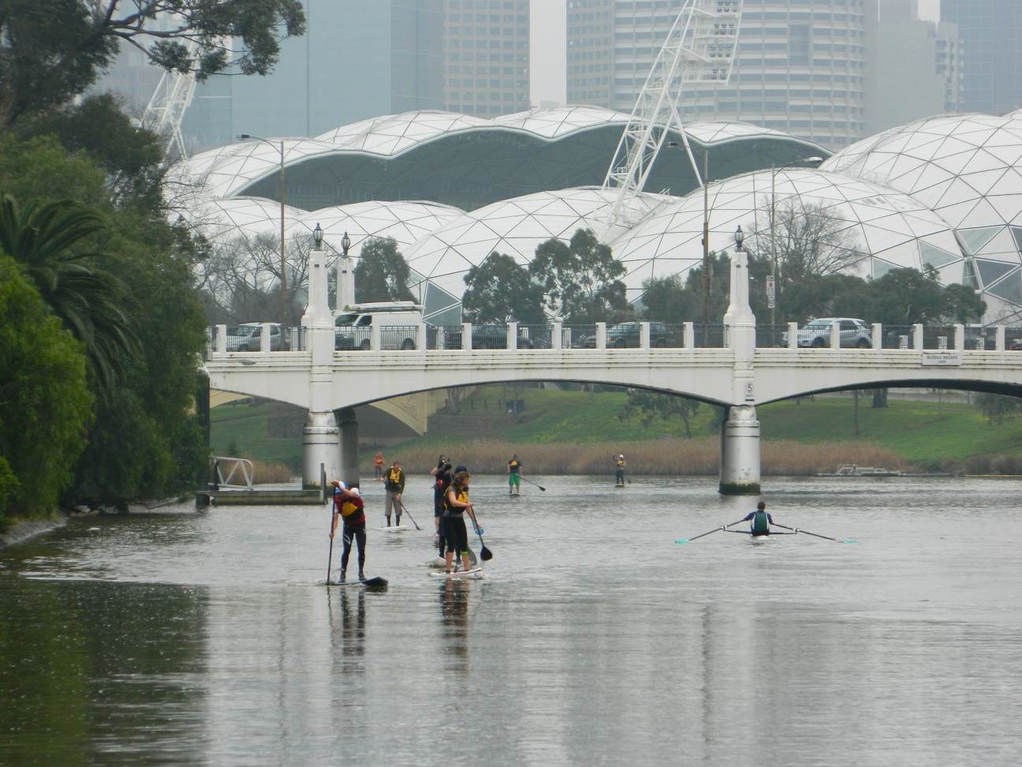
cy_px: 384
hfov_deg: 6.0
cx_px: 511
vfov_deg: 4.5
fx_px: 9802
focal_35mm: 332
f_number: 5.6
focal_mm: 59.7
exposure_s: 1/100
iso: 80
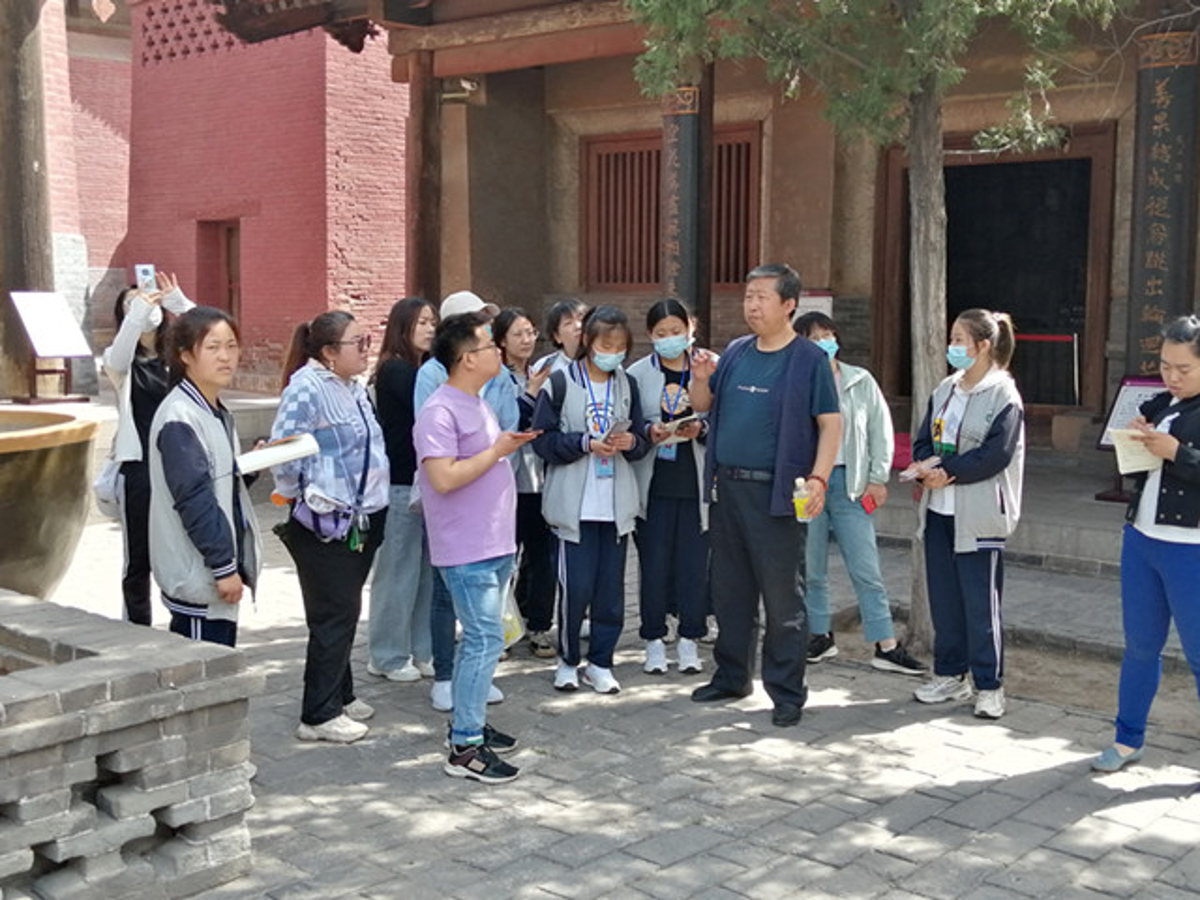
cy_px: 450
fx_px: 1387
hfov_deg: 46.8
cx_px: 600
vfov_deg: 36.0
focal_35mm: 40
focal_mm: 3.46
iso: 50
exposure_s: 1/278
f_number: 1.8
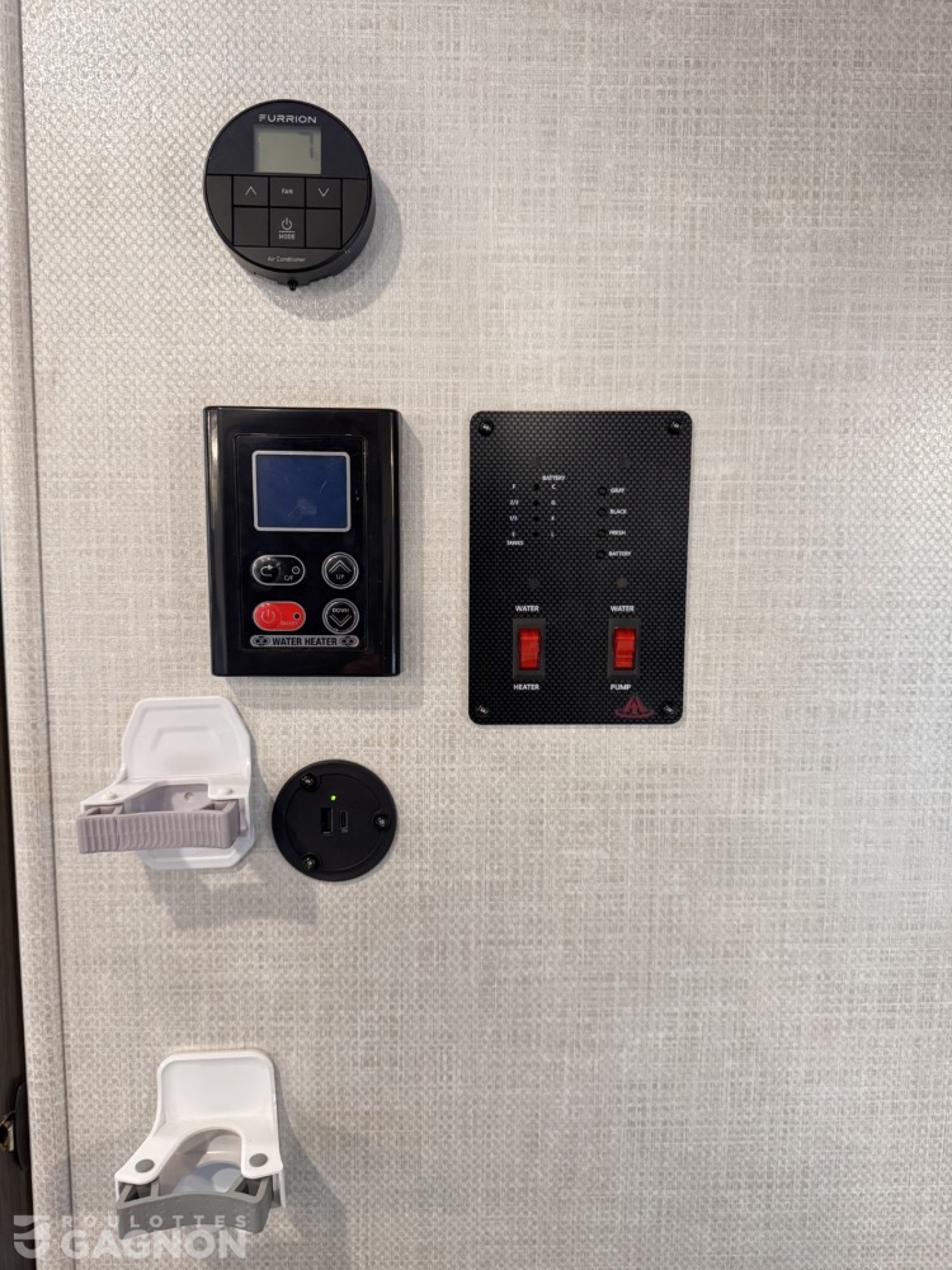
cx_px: 476
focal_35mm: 24
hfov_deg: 56.8
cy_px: 635
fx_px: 880
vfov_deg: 71.6
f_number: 1.78
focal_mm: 6.76
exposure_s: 1/60
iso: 400
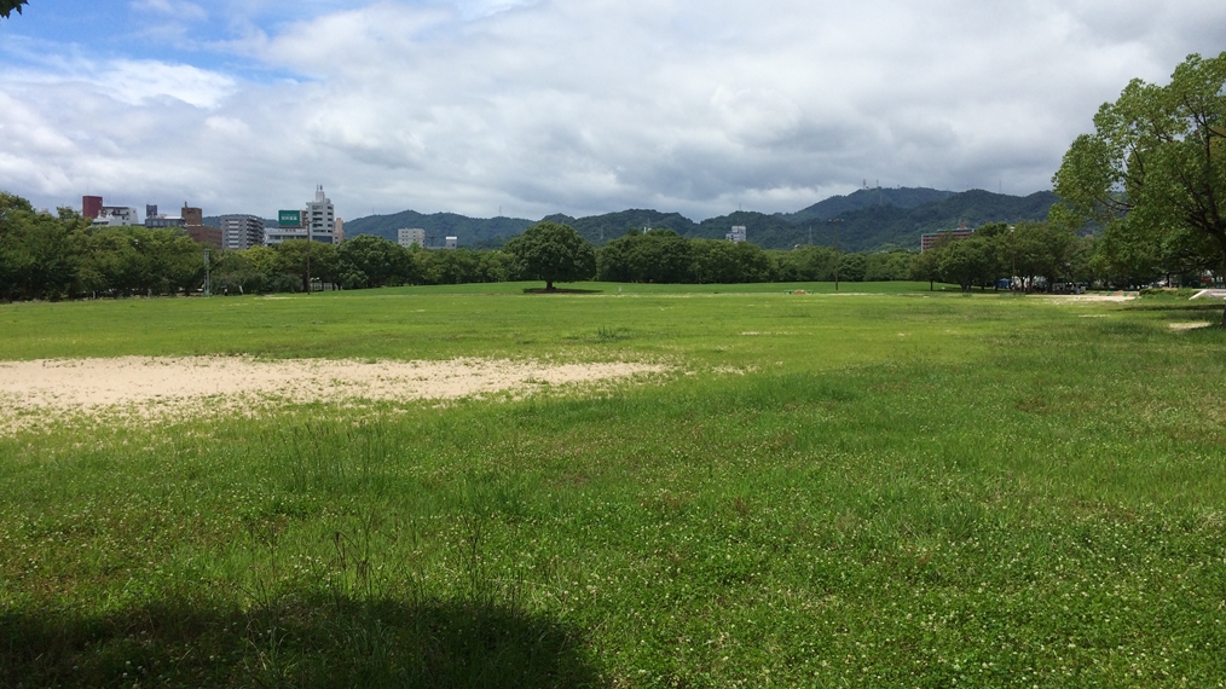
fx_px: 1073
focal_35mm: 33
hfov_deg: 59.5
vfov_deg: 35.5
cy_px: 290
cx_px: 609
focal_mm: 4.12
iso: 40
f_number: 2.2
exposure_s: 1/4115
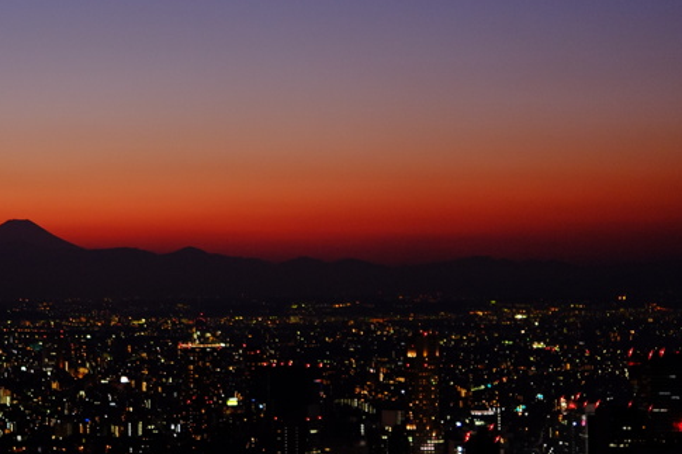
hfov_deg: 17.9
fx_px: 2121
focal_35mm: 112
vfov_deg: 12.2
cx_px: 13
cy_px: 125
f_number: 1.4
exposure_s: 1/40
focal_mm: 35
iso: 500
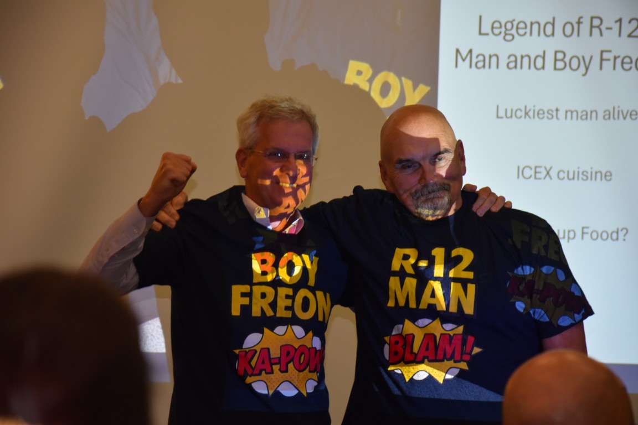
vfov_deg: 8.7
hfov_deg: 13.0
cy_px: 212
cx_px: 319
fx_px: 2791
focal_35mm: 158
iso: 800
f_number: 5.6
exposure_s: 1/60
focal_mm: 105
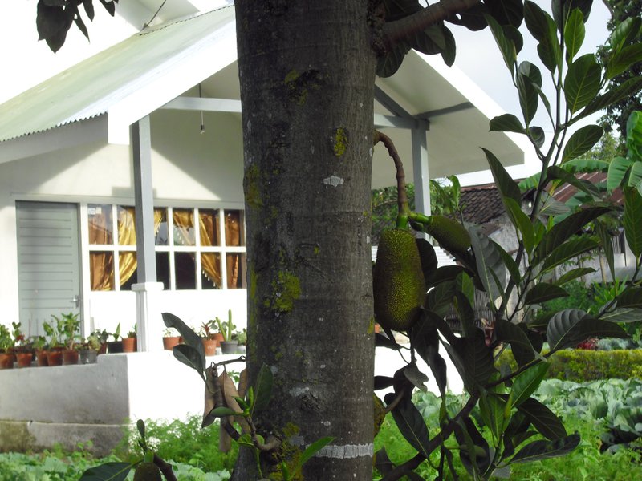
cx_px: 321
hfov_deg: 25.0
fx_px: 1447
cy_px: 240
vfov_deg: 18.9
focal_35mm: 78
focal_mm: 12.8
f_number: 4.2
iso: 100
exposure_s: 1/100
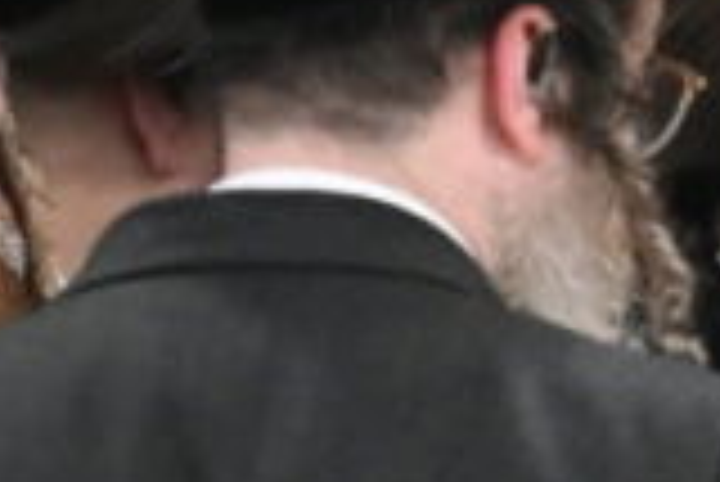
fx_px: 30687
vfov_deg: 0.9
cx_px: 1436
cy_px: 784
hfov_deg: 1.3
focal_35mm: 1533
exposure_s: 1/320
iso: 1250
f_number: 4
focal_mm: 160
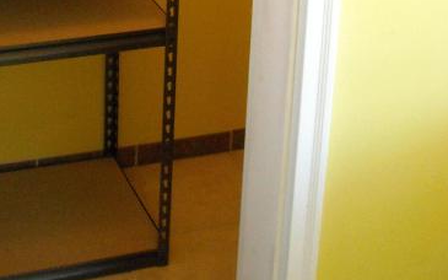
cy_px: -162
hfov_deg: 26.2
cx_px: 117
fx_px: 952
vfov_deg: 15.2
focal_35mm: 78
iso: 400
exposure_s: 1/42
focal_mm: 5.7
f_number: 2.8
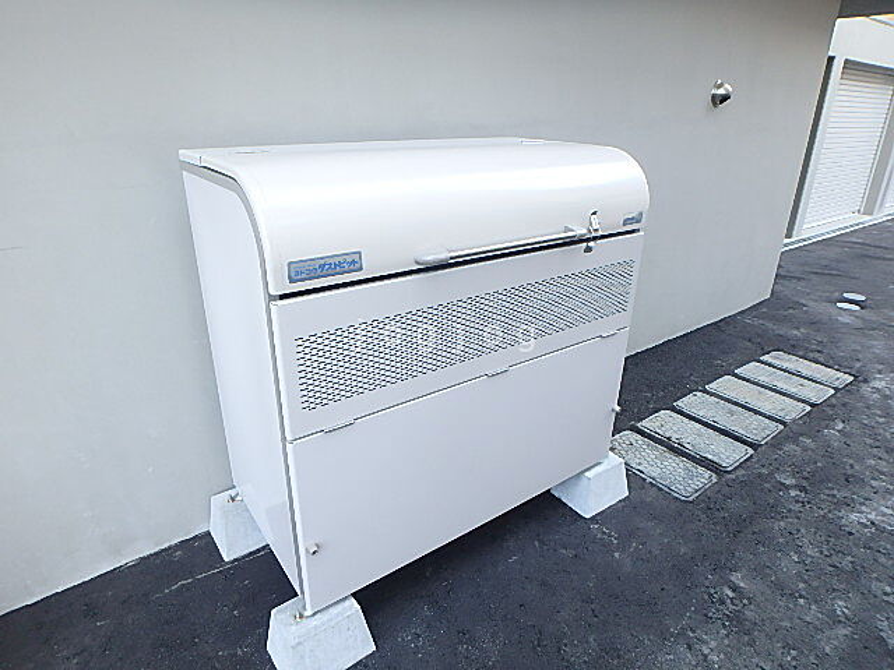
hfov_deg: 79.0
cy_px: 335
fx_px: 542
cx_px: 447
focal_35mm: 21
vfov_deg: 63.4
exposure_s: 1/80
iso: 125
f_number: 3.5
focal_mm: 3.7
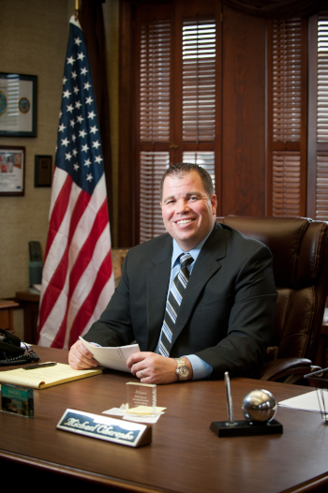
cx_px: 164
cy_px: 246
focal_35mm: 80
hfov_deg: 17.0
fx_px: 1095
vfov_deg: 25.4
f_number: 4
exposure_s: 1/100
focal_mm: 80
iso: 800
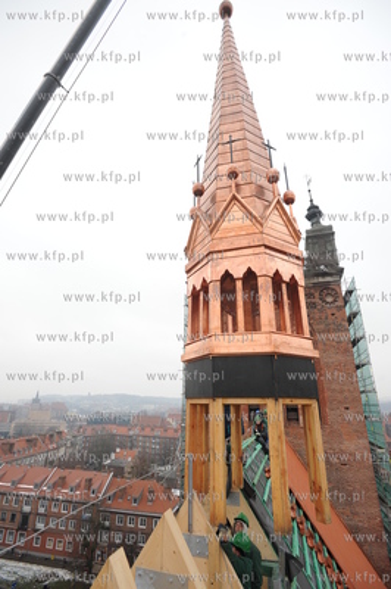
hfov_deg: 70.3
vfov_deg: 93.3
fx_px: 277
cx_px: 196
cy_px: 294
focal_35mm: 17
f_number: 5.6
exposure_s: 1/160
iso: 400
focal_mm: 17
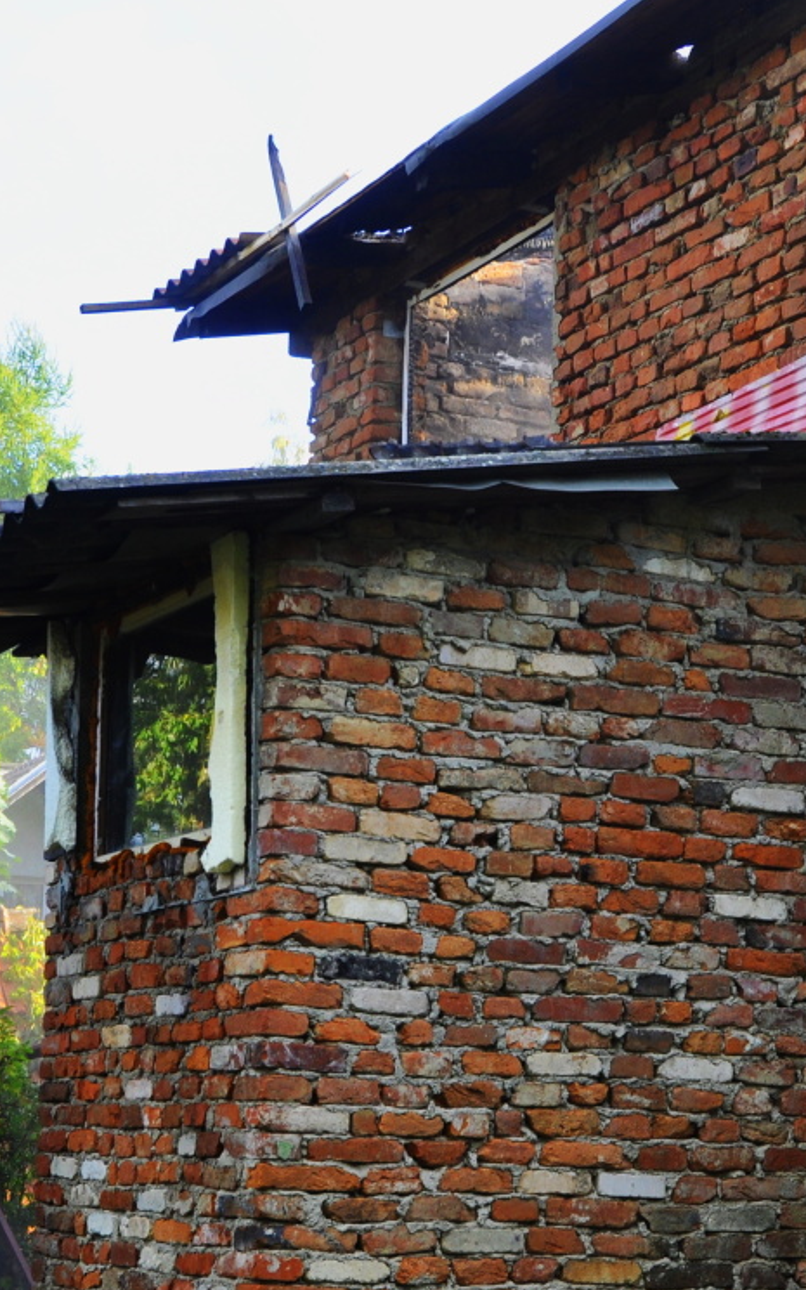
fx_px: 2671
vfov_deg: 27.0
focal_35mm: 76
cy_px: 829
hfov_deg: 17.2
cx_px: 355
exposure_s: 1/125
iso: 220
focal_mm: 24
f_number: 5.6
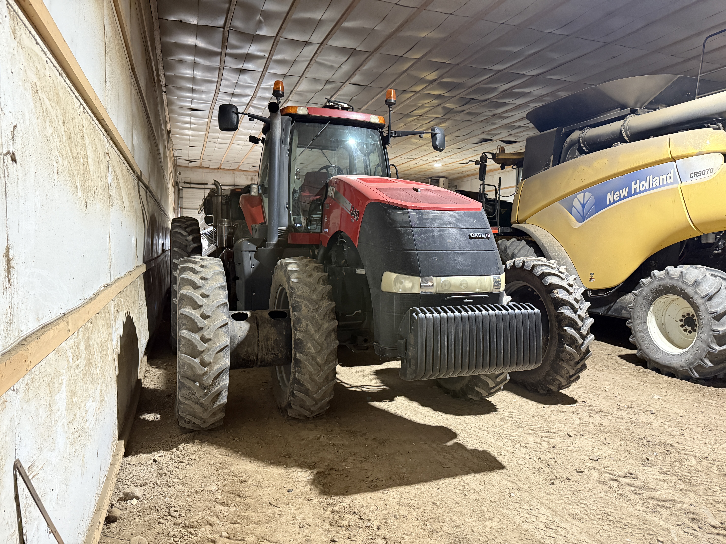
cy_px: 272
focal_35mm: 24
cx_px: 363
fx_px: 503
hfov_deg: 71.6
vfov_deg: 56.8
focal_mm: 6.76
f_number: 1.78
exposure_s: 1/50
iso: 800
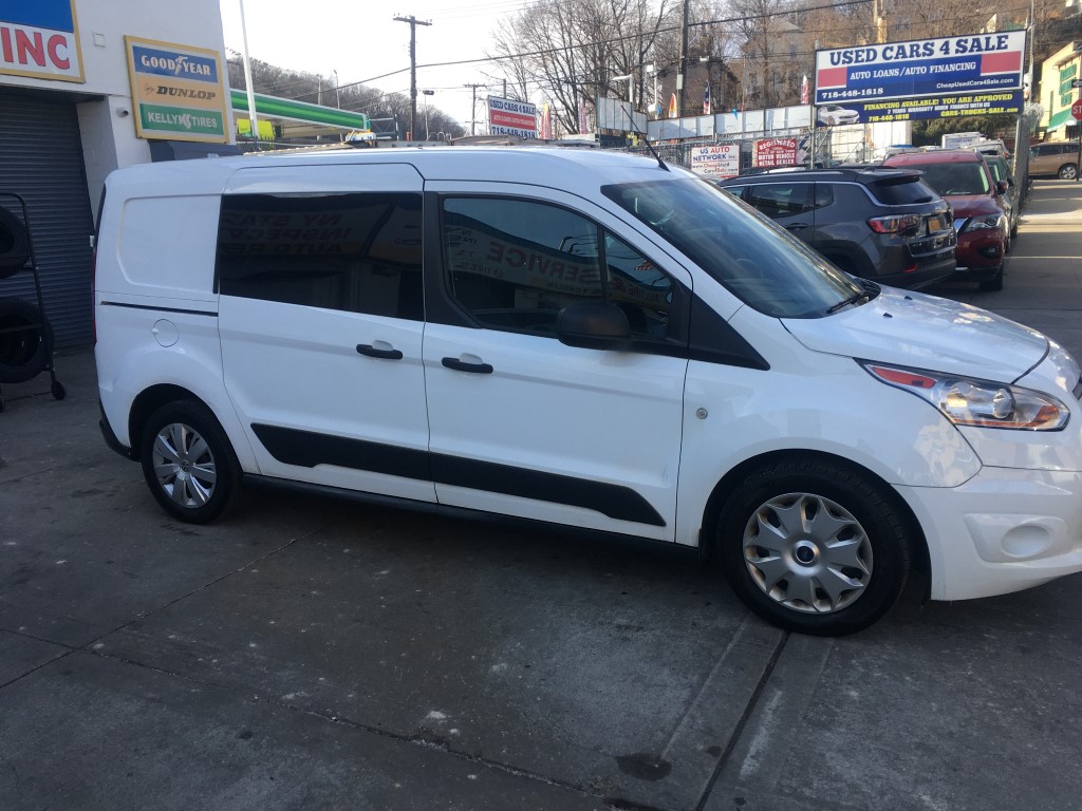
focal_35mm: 29
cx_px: 541
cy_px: 406
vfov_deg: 48.2
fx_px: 906
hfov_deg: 61.7
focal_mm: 4.15
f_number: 2.2
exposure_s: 1/472
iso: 25
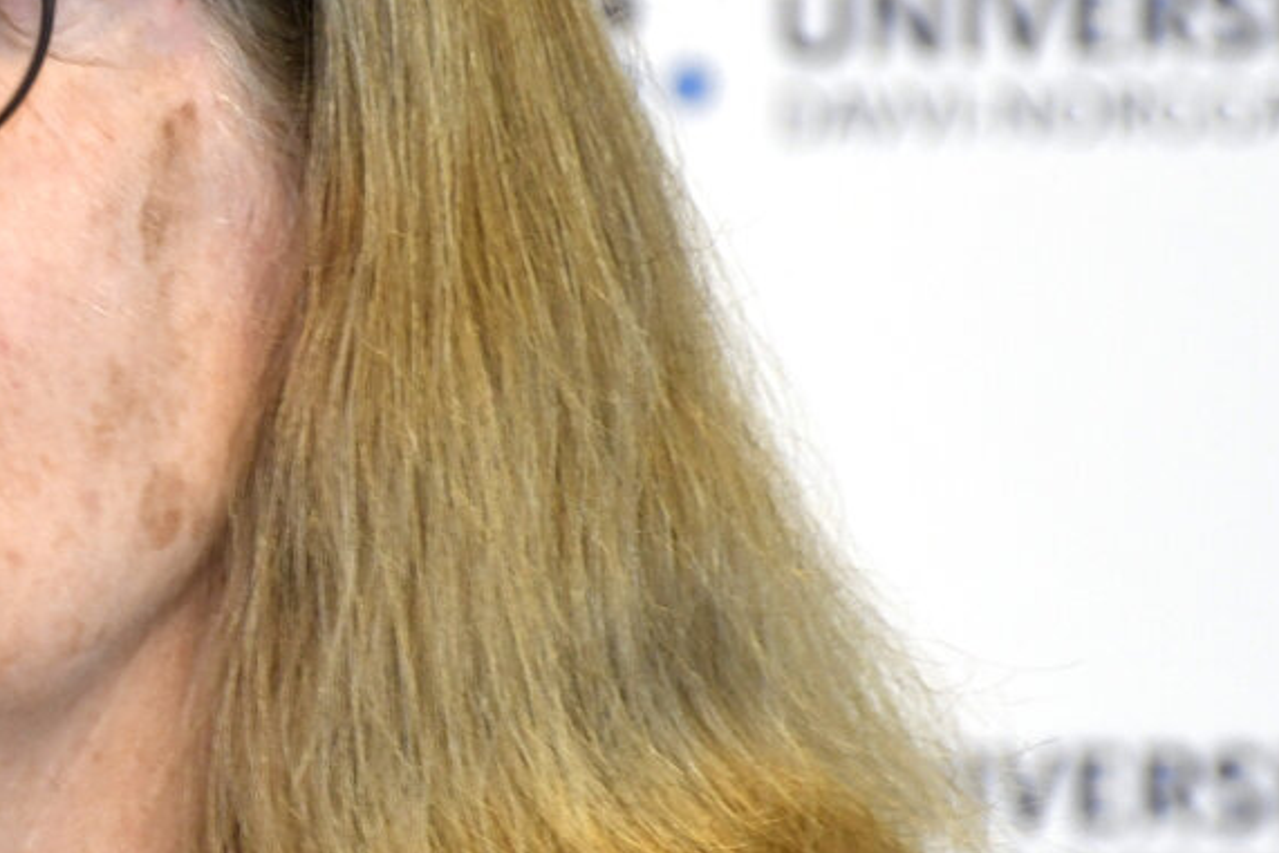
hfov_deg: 3.9
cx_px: -381
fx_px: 18656
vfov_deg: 2.6
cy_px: 485
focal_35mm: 525
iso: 500
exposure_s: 1/30
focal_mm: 100
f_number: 5.6
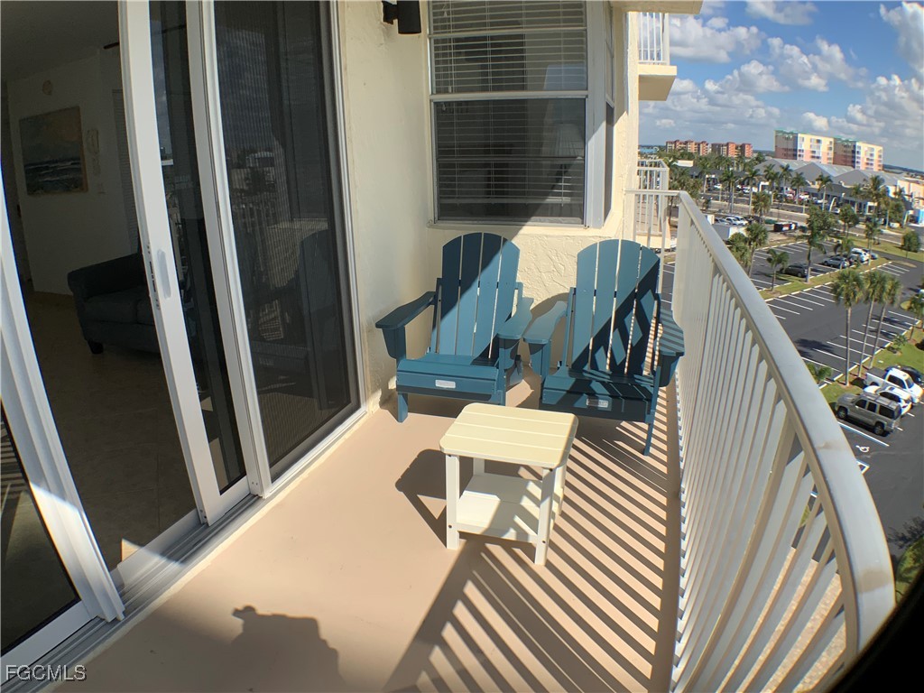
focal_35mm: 29
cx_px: 462
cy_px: 346
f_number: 1.8
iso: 20
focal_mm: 3
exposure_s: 1/2320
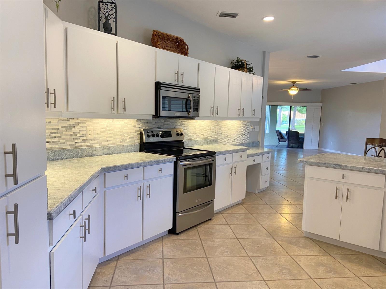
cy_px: 144
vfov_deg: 53.1
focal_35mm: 26
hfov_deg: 67.3
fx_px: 290
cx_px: 193
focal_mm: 4.25
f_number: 1.8
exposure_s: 1/60
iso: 100
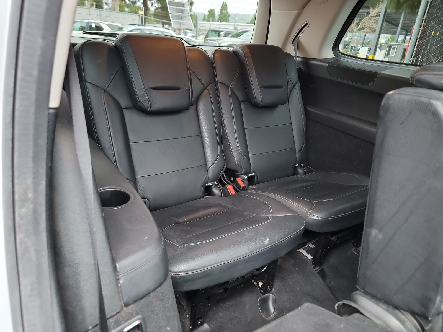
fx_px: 307
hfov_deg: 71.6
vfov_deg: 56.8
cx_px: 222
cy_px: 166
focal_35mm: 24
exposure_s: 1/14
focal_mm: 6.7
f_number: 1.8
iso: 1051
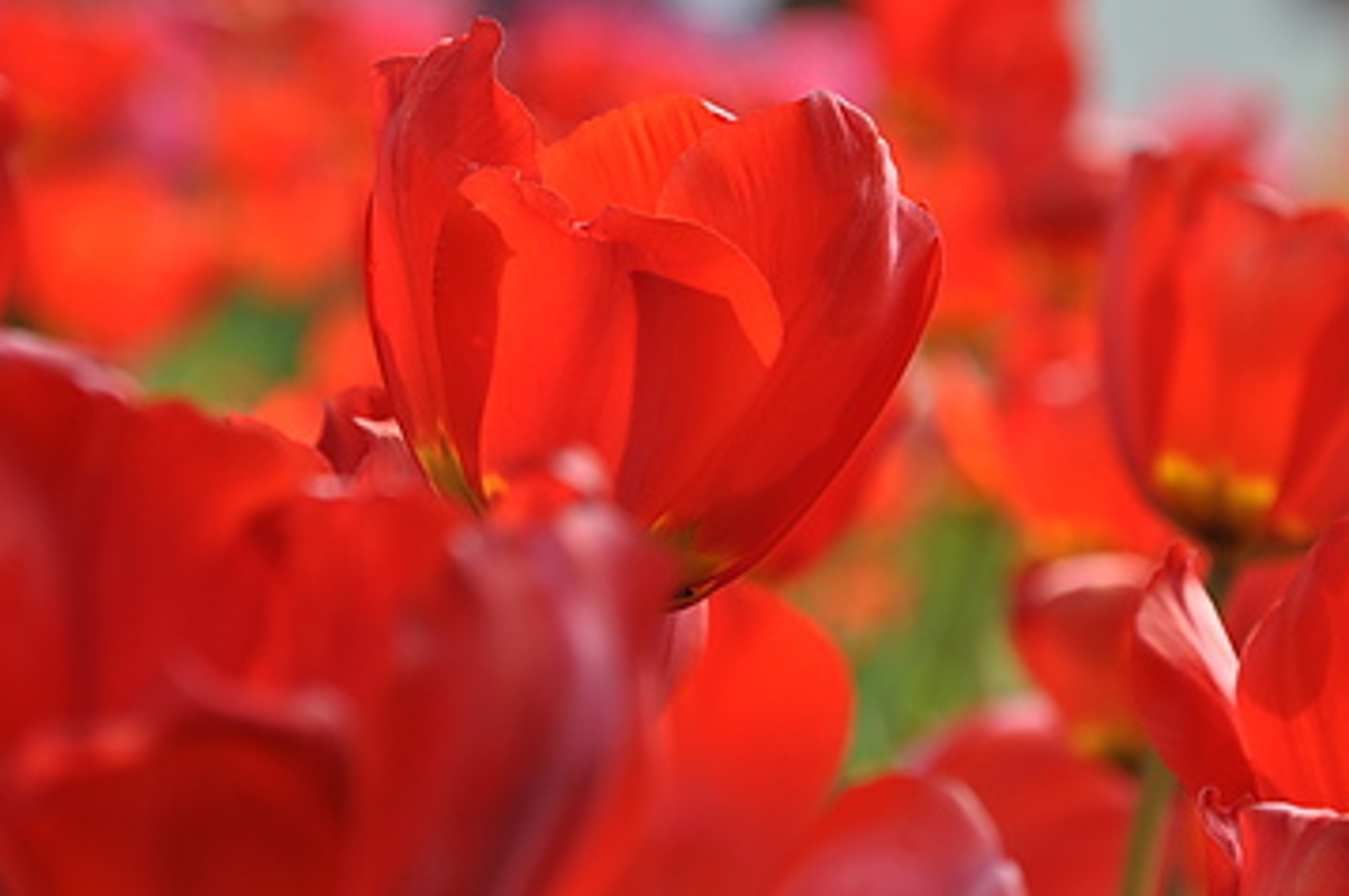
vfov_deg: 5.2
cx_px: 652
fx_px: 9877
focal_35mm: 264
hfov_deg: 7.8
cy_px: 363
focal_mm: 105
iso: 200
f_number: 8
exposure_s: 1/320
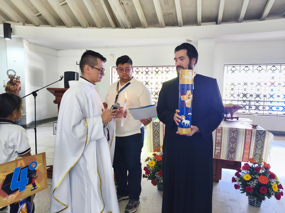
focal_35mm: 23
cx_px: 142
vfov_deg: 58.9
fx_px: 189
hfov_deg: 73.9
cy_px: 106
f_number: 1.65
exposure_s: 1/60
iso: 500
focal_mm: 6.18
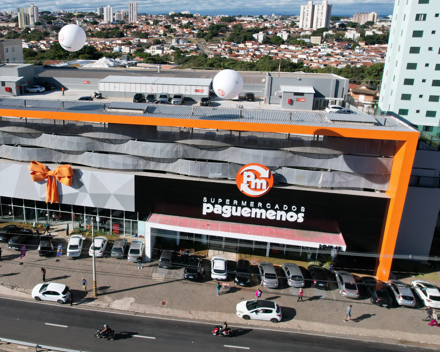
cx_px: 124
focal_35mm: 31
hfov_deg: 55.1
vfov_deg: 46.9
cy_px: 142
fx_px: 404
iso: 150
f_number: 2.8
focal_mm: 8.38
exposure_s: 1/3000
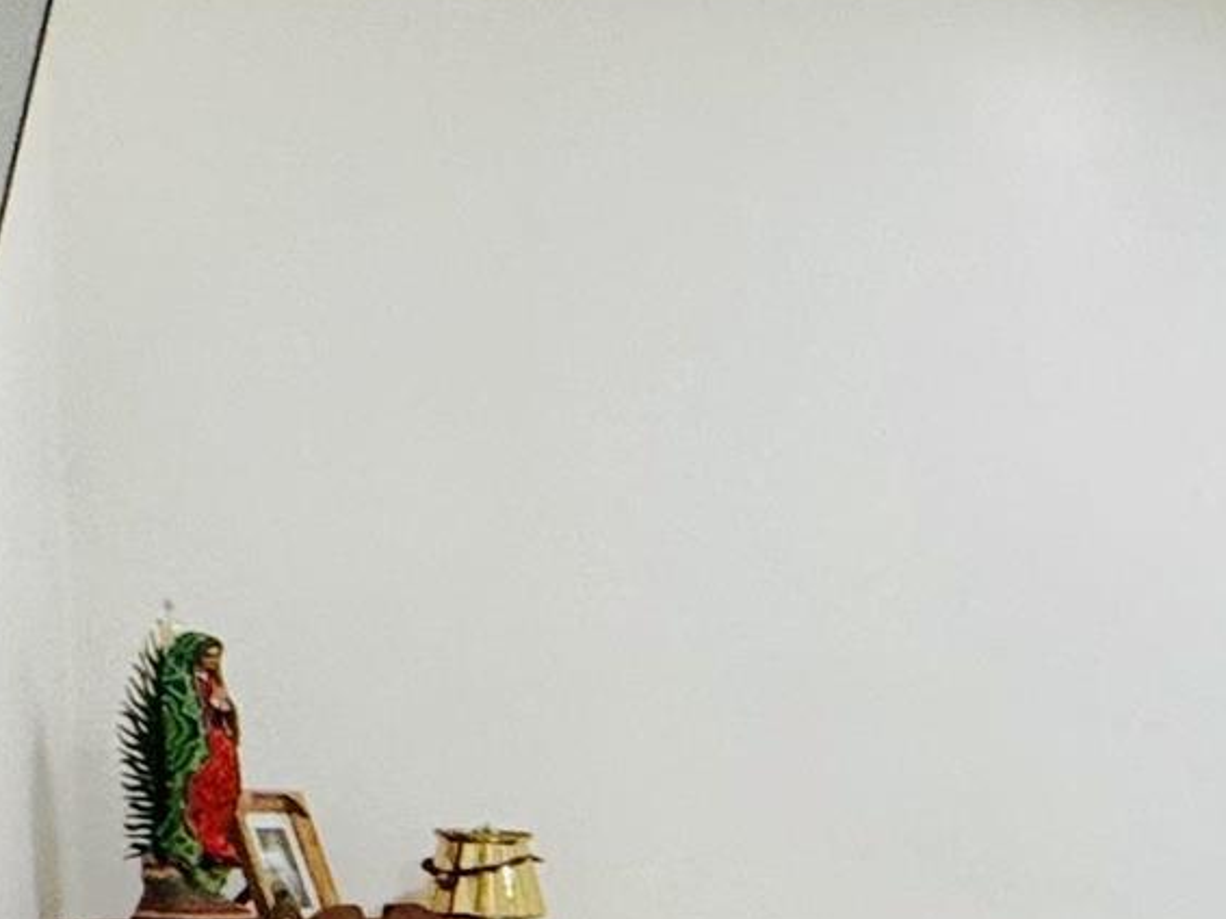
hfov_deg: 17.5
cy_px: 1086
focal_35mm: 76
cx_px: 2515
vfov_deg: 18.4
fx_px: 2691
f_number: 2.2
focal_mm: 2.22
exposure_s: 1/60
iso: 160
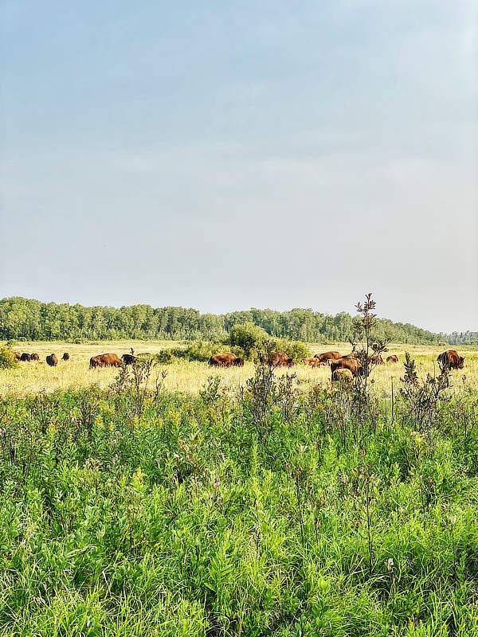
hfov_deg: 28.0
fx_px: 957
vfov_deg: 36.8
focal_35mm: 52
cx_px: 239
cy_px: 318
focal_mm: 6
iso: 25
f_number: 2
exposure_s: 1/786
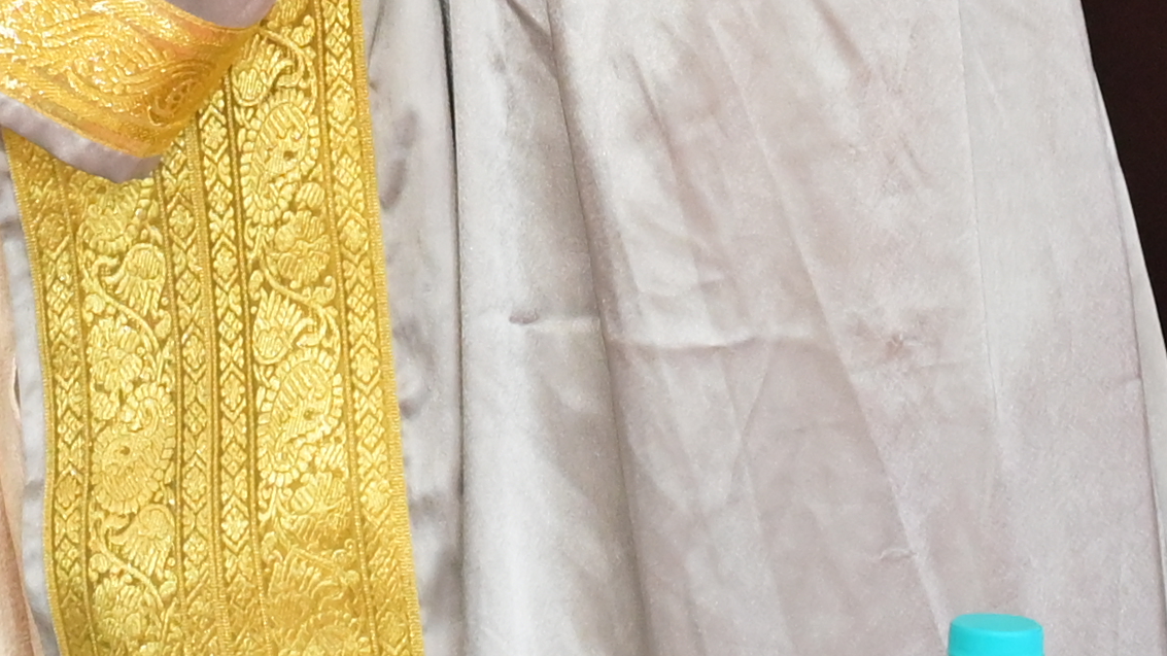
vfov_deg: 4.6
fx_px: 7952
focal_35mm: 257
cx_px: -647
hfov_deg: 8.2
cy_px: -1055
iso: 2500
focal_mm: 46
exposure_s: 1/125
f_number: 5.6
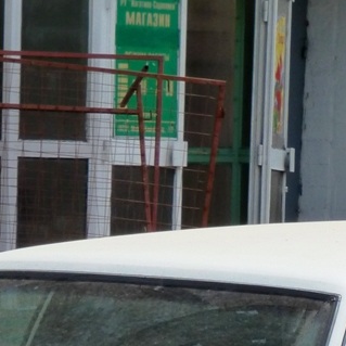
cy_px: 449
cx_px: 143
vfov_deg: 4.1
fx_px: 4761
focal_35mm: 421
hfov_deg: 4.2
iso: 160
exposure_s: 1/500
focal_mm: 20.6
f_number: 5.3
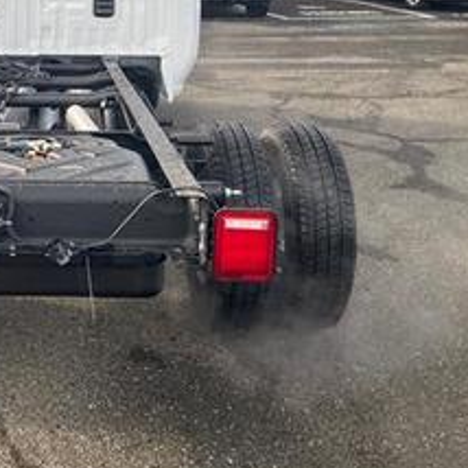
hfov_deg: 30.0
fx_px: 826
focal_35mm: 54
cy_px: 109
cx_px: 31
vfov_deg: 31.0
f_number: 1.6
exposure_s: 1/373
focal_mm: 4.2
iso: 32
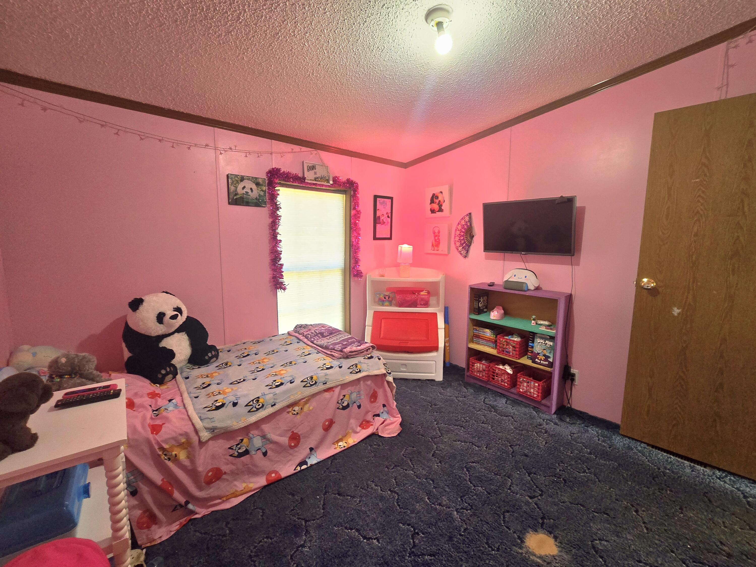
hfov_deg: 106.2
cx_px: 378
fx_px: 284
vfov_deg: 89.9
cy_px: 284
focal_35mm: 13
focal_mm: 2.2
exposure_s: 1/60.2
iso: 320
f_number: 2.2
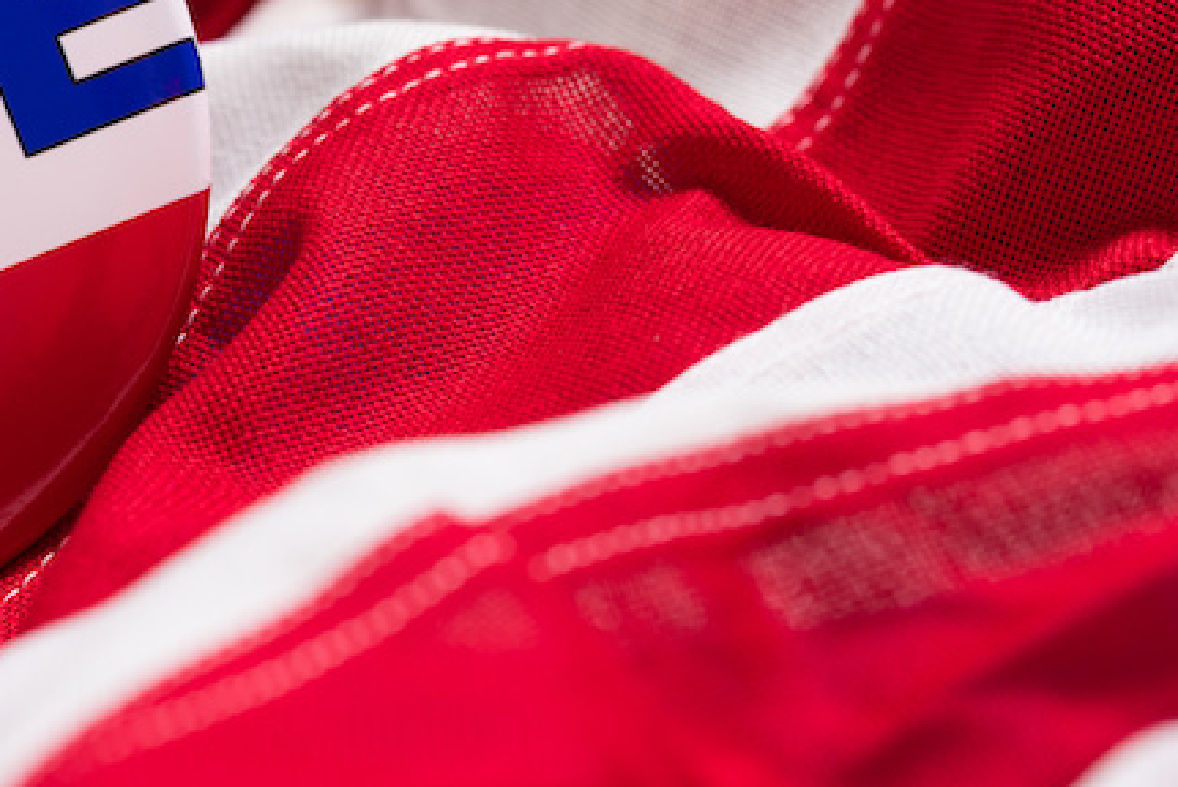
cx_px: 191
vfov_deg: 7.0
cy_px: 189
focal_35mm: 195
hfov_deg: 10.5
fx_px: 6385
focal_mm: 105
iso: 100
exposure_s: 1/125
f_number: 10
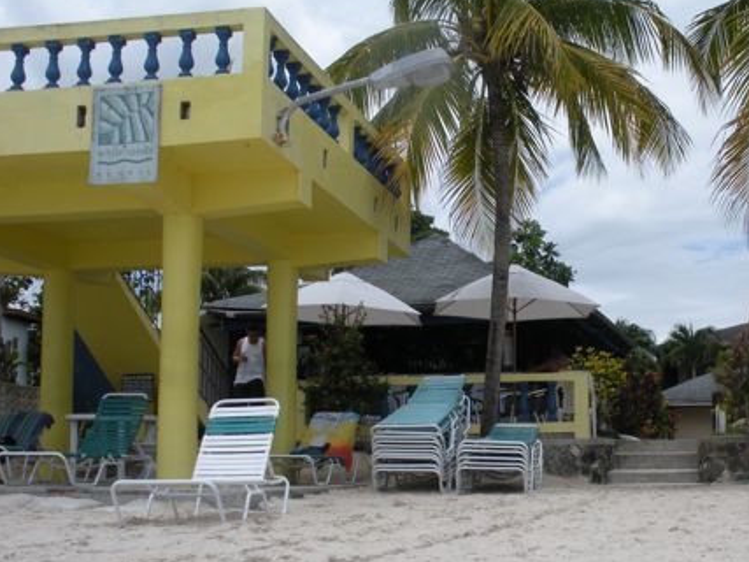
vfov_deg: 26.9
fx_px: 1168
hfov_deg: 34.8
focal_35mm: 54
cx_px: 556
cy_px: 372
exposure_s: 1/424
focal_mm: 6.3
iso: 64
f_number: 5.6
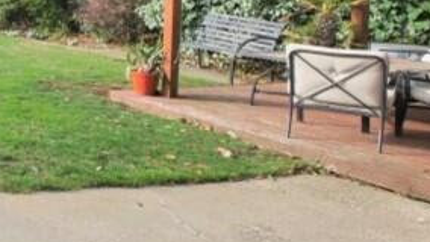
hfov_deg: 24.1
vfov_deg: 21.1
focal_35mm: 55
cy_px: -2
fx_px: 627
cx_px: -291
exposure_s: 1/250
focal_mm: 7
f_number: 6.3
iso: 200
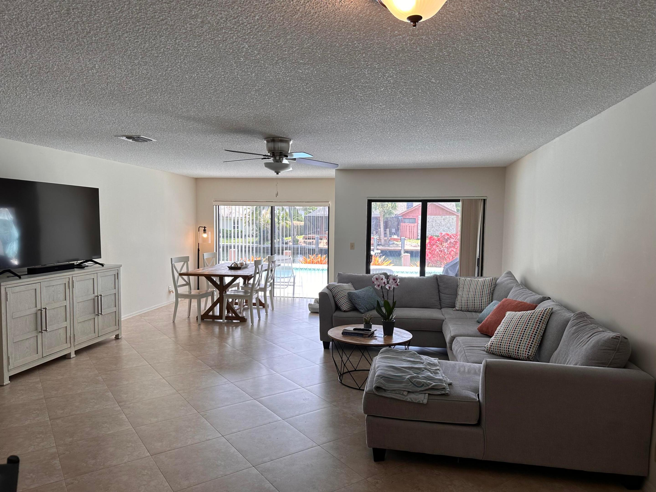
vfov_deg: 56.8
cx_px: 328
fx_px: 455
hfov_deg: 71.6
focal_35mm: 24
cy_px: 246
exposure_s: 1/171
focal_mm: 6.86
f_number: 1.78
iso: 64
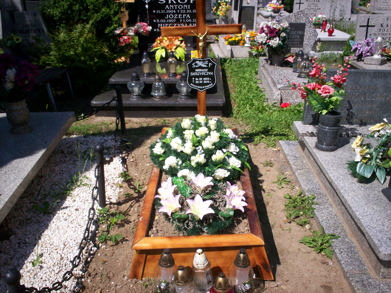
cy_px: 146
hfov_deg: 51.4
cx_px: 196
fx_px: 407
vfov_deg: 39.7
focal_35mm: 36
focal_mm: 6
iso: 100
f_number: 4.5
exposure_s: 1/705
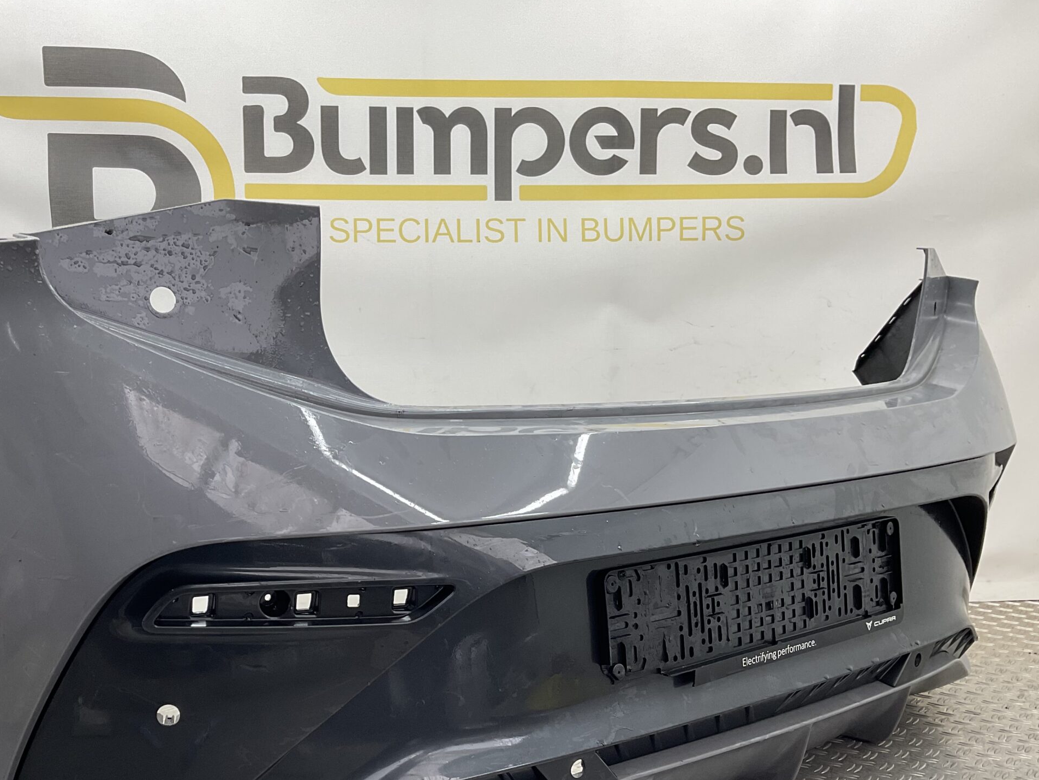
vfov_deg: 36.4
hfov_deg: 47.3
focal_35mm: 39
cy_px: 521
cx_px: 374
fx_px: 1171
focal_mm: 3
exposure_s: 1/100
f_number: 1.8
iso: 32
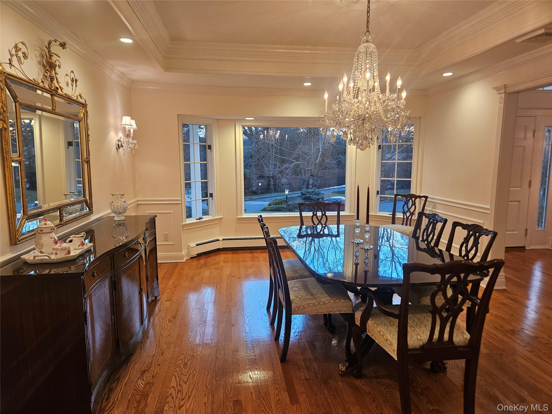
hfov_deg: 73.9
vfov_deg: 58.9
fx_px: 367
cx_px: 276
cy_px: 207
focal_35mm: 23
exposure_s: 1/120
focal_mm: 5.4
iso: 160
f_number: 1.8
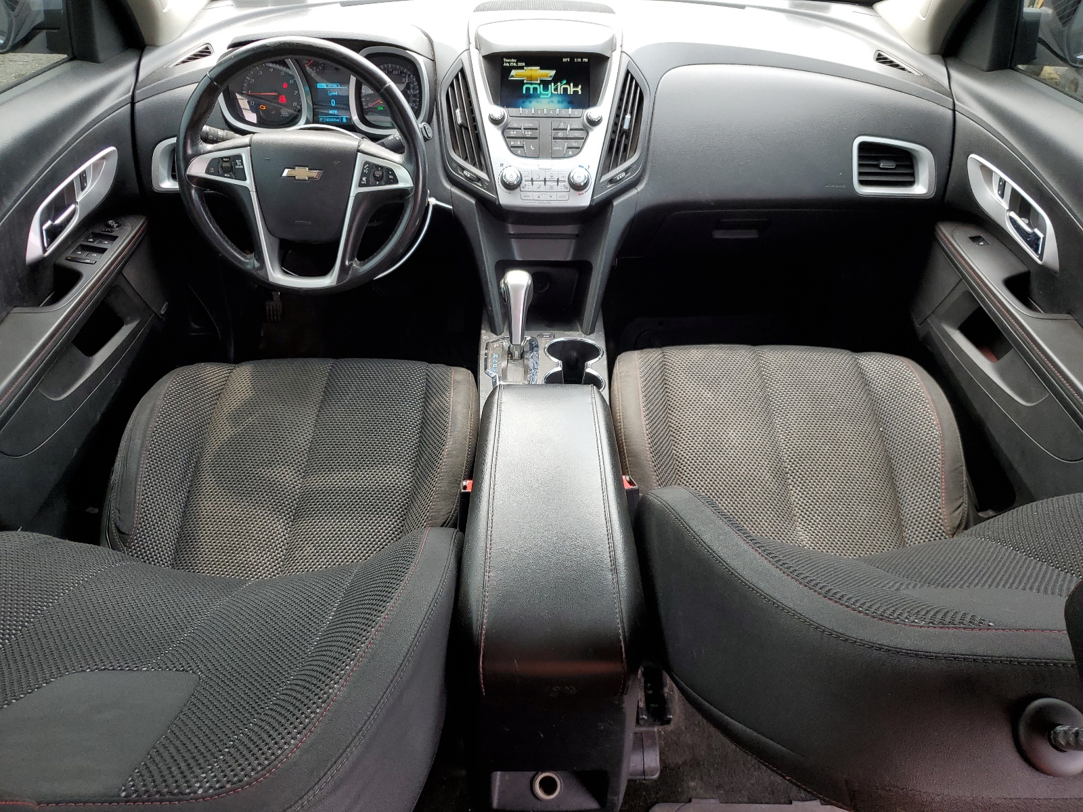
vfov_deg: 53.1
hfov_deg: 67.3
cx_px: 542
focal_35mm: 26
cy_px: 406
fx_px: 813
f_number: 1.5
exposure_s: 1/147
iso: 50
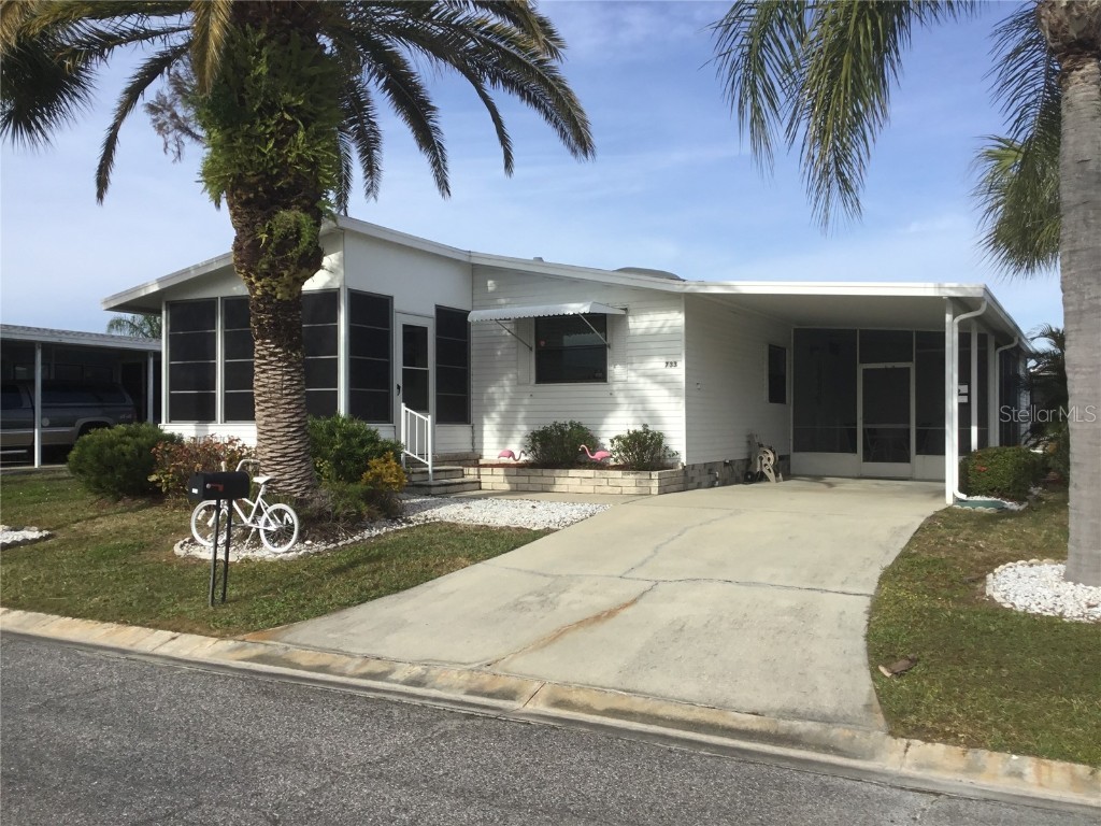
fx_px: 986
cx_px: 550
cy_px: 413
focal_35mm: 31
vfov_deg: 45.4
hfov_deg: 58.4
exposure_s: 1/1253
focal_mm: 3.3
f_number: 2.4
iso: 25
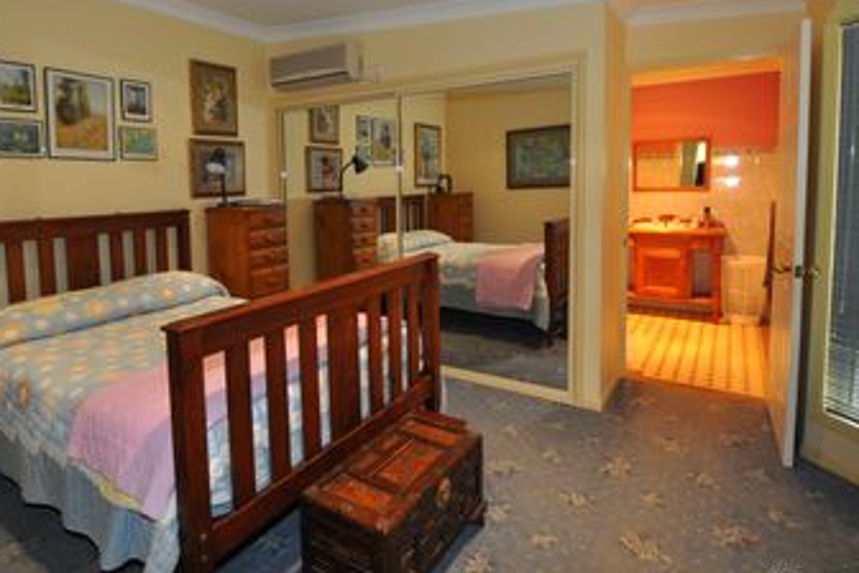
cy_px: 239
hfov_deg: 80.6
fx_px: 501
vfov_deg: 59.2
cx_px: 360
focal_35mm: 21
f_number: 4
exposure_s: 1/60
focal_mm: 10
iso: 800
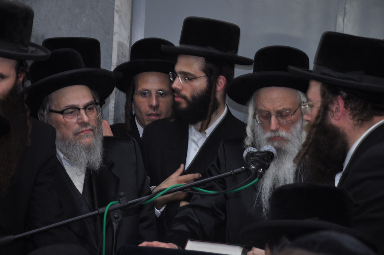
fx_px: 1694
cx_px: 183
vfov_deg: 8.6
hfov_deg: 12.9
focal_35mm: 159
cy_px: 134
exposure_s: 1/60
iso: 400
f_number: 5.6
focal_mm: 98
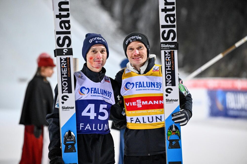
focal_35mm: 200
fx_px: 1372
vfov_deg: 6.9
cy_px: 82
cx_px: 124
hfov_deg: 10.3
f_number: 3.5
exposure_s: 1/1600
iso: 4000
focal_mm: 200
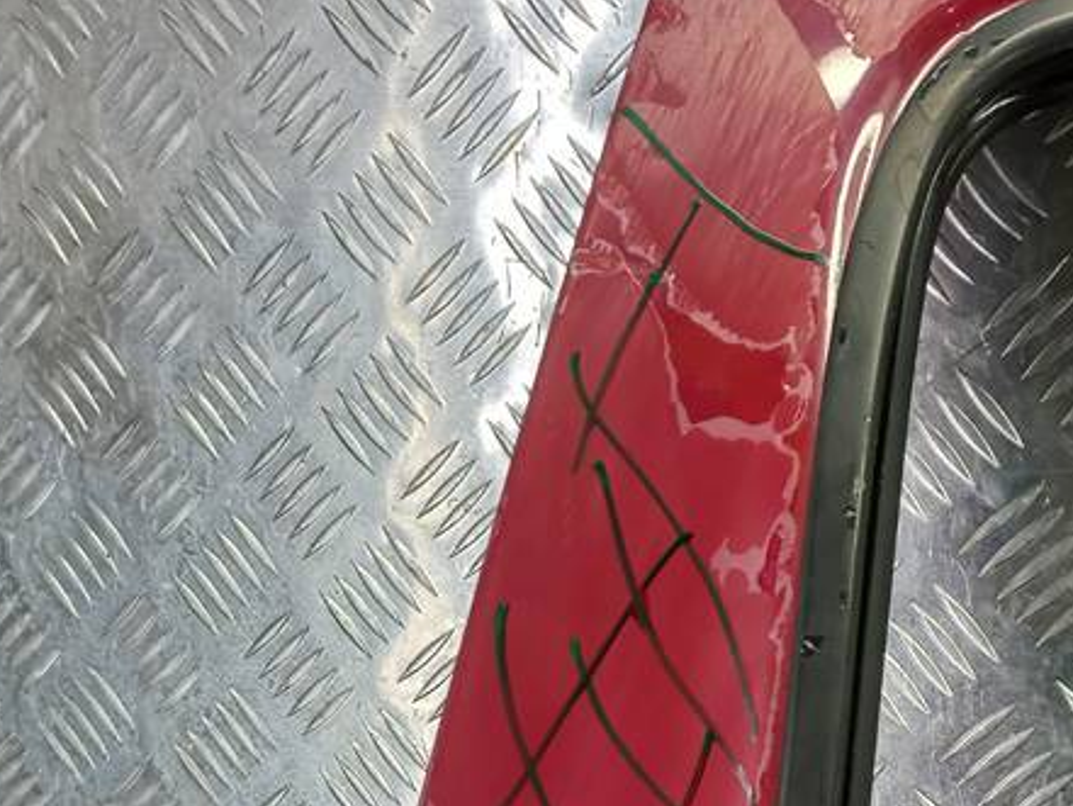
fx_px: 1798
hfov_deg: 33.1
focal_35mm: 58
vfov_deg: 24.3
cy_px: 772
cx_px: 664
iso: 50
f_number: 1.8
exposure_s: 1/50
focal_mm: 4.6
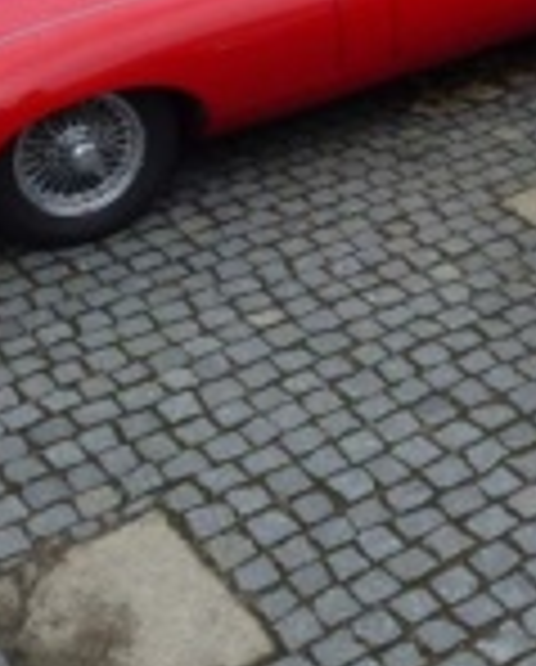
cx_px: 662
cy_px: -29
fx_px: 1562
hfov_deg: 18.4
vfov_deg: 22.9
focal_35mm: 79
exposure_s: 1/500
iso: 100
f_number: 4
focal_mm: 4.3
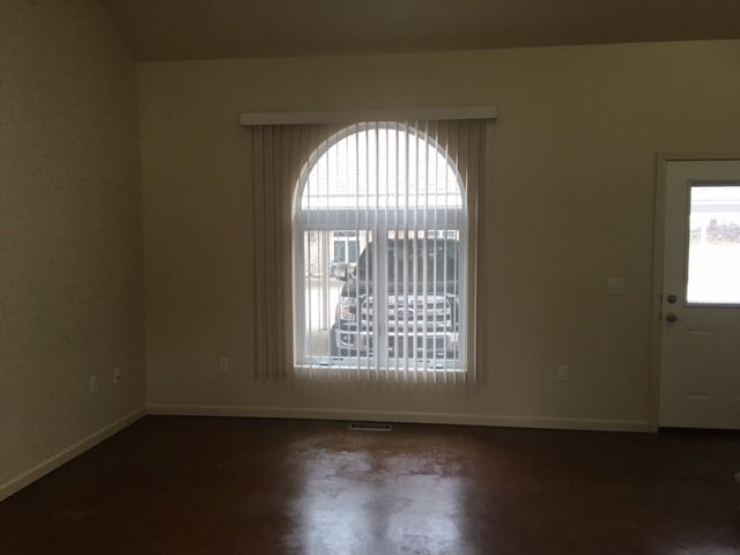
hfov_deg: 61.7
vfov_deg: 48.2
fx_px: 620
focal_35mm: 29
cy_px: 278
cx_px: 370
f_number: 2.2
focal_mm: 4.15
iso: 40
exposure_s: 1/30
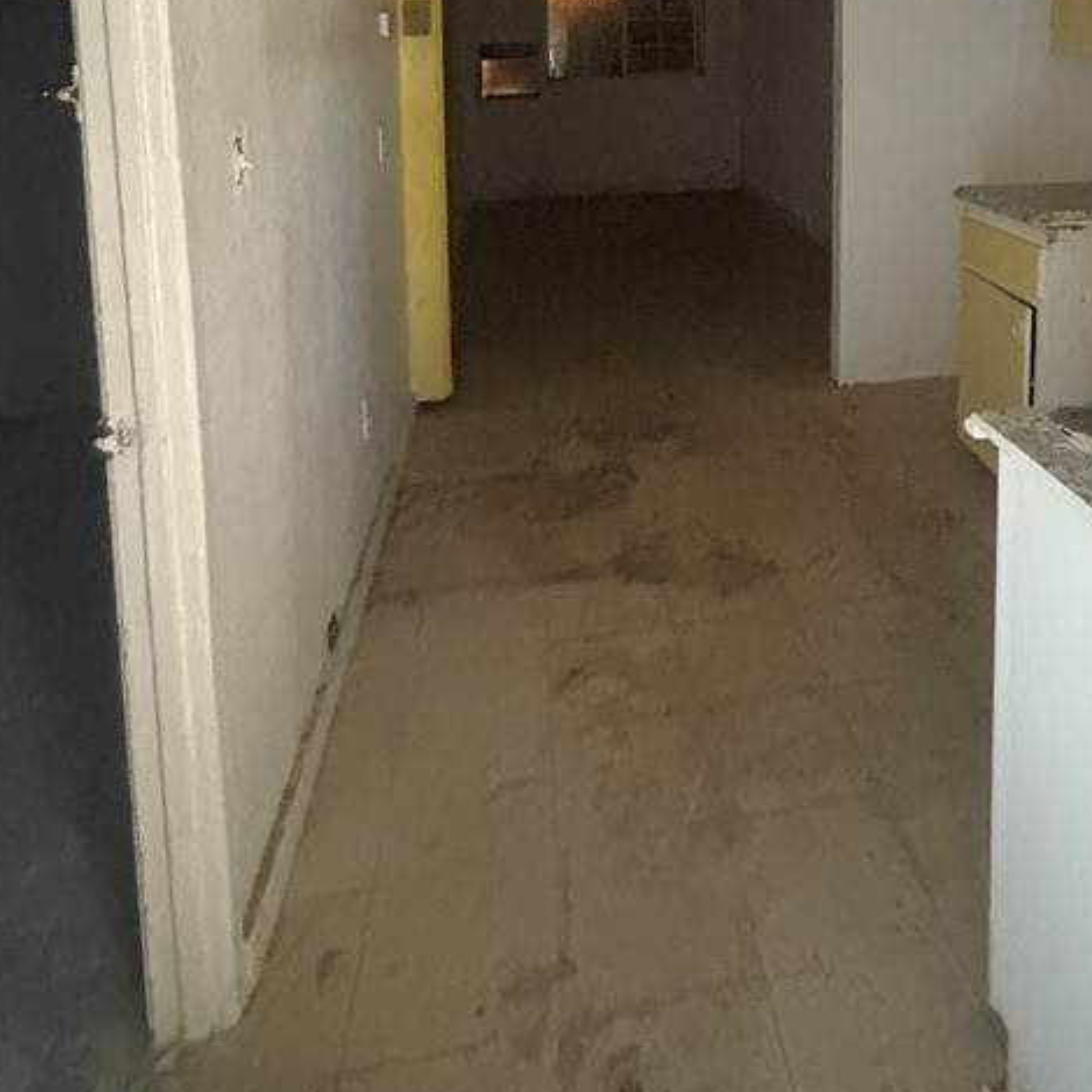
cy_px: 154
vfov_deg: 53.3
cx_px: 747
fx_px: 964
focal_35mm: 27
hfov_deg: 57.5
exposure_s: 1/30
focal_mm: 2.22
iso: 1600
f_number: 2.2
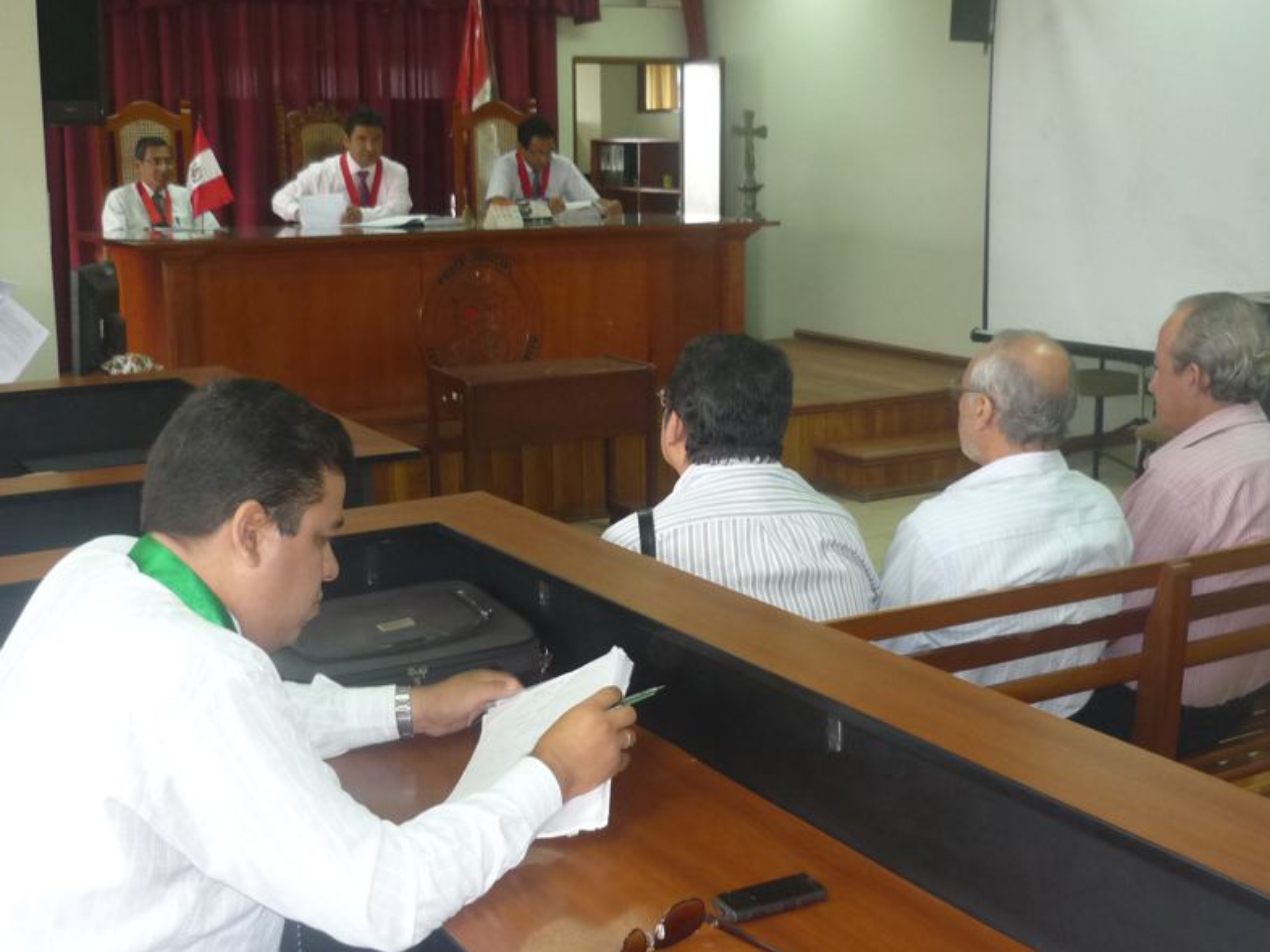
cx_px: 614
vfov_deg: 34.3
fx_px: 1540
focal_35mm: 42
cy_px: 423
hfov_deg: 44.8
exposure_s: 1/30
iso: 200
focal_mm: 5.5
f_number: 2.8
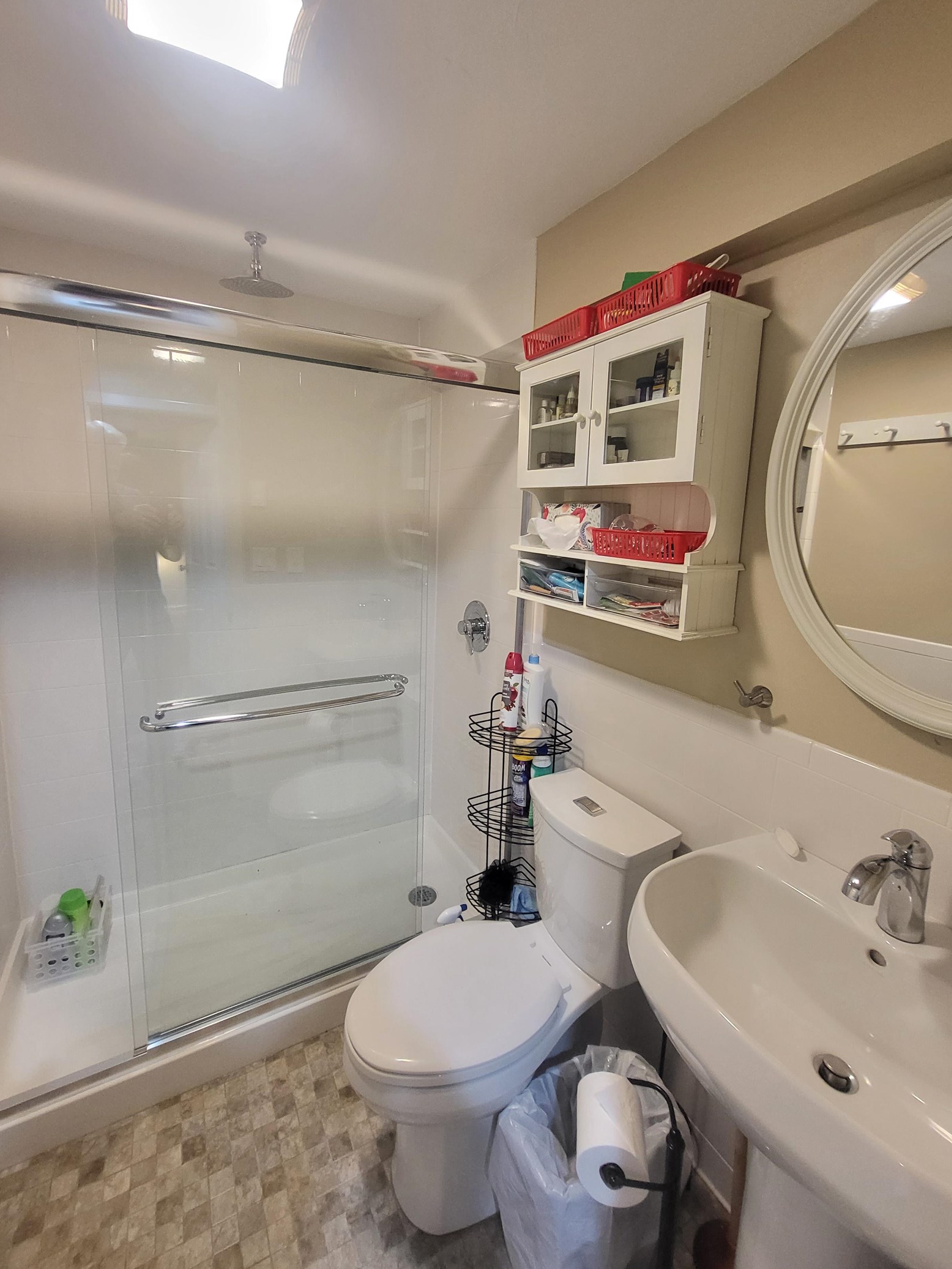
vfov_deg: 102.0
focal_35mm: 14
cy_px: 601
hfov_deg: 85.7
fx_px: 513
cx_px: 467
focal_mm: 1.74
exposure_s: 1/30
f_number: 2.2
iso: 400
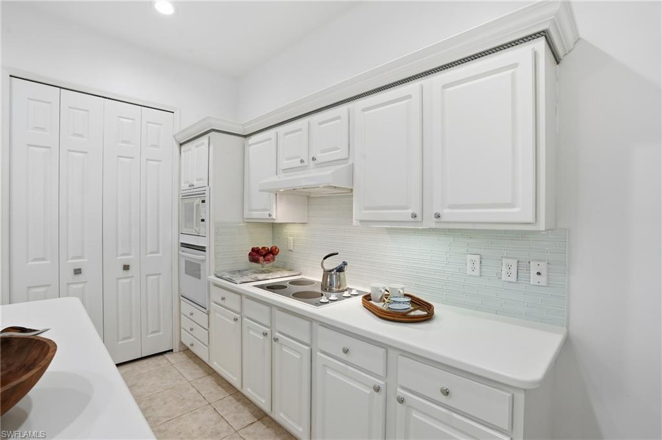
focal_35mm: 16
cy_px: 220
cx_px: 331
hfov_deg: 96.8
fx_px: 294
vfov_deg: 73.7
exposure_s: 1/80
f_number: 9
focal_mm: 16
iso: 200
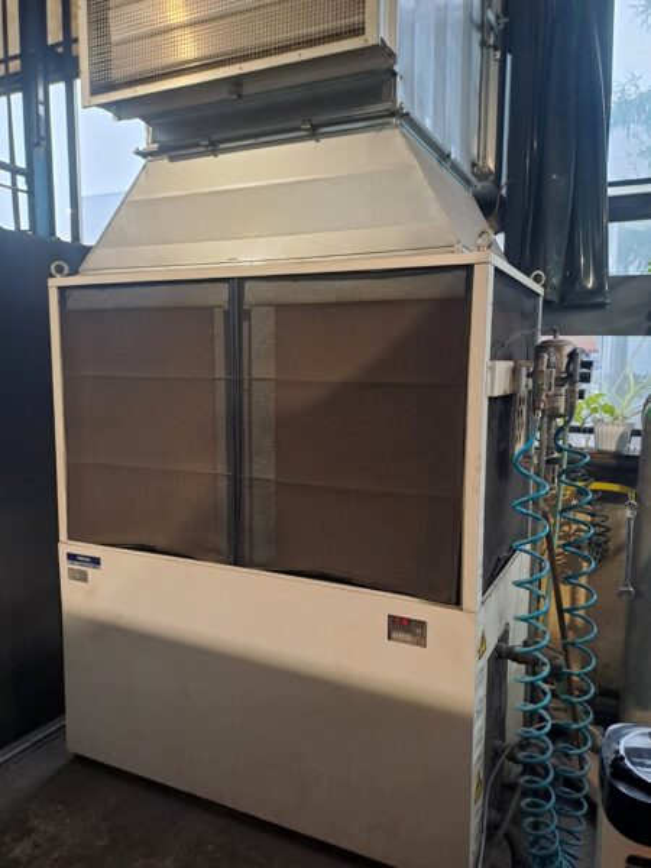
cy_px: 434
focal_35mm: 25
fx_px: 627
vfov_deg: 69.4
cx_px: 326
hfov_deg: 54.9
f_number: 1.8
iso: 200
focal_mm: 4.65
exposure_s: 1/50
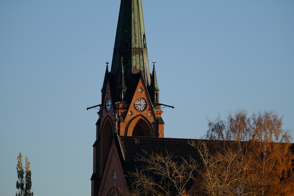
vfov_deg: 3.3
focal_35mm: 420
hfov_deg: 4.9
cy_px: 98
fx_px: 3430
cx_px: 147
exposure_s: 1/1100
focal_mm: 280
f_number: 2.8
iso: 160
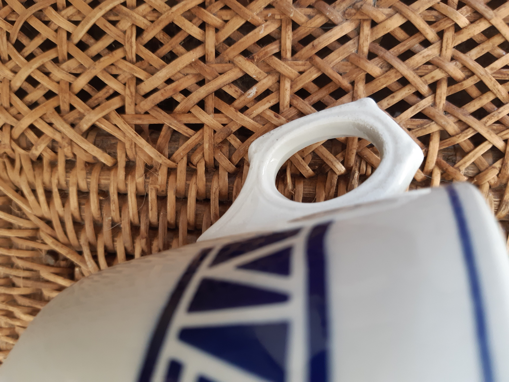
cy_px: 191
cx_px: 254
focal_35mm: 26
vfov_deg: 53.1
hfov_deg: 67.3
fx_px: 382
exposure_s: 1/50
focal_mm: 3.92
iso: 100
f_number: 1.7
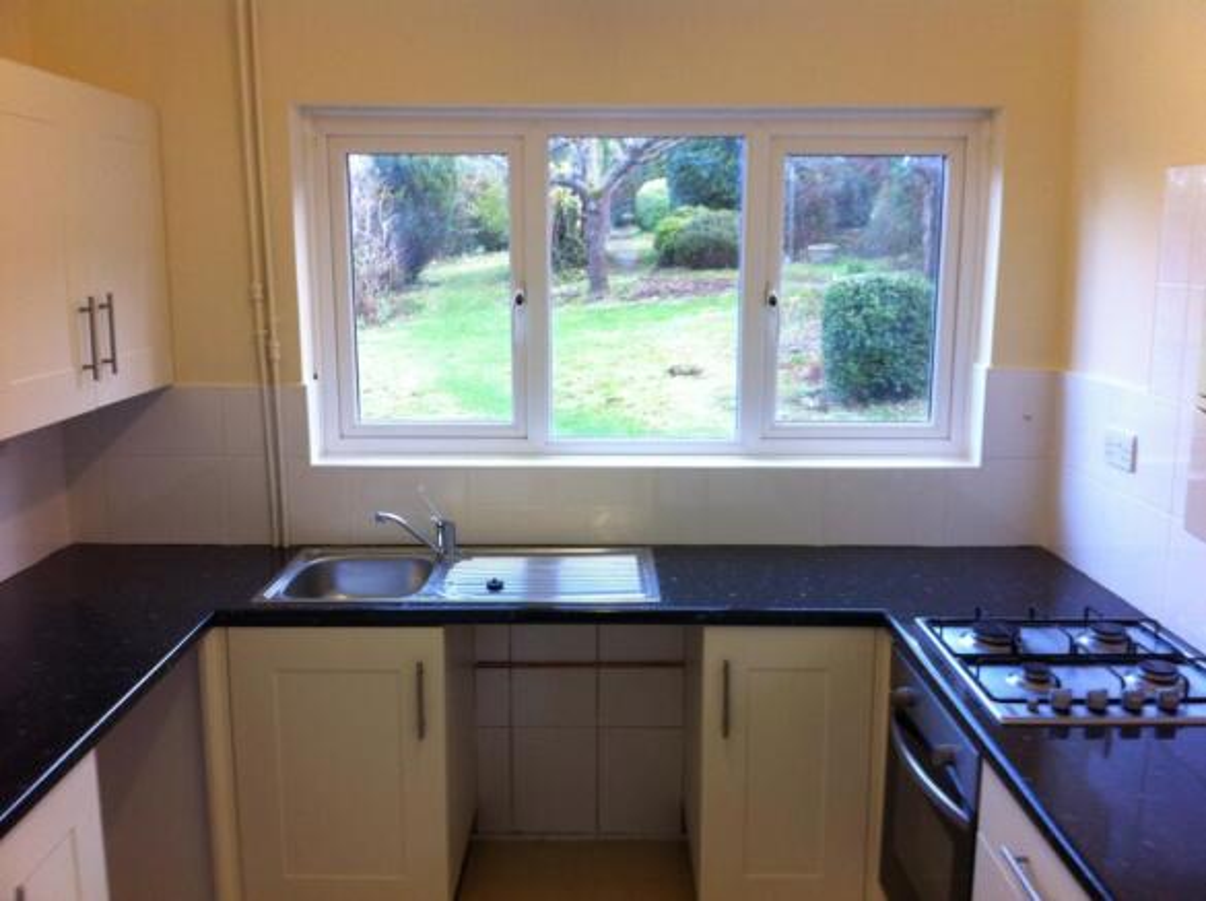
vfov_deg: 40.6
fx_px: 1218
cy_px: 450
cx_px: 603
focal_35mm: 35
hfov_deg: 52.7
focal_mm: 3.85
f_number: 2.8
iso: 80
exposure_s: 1/24
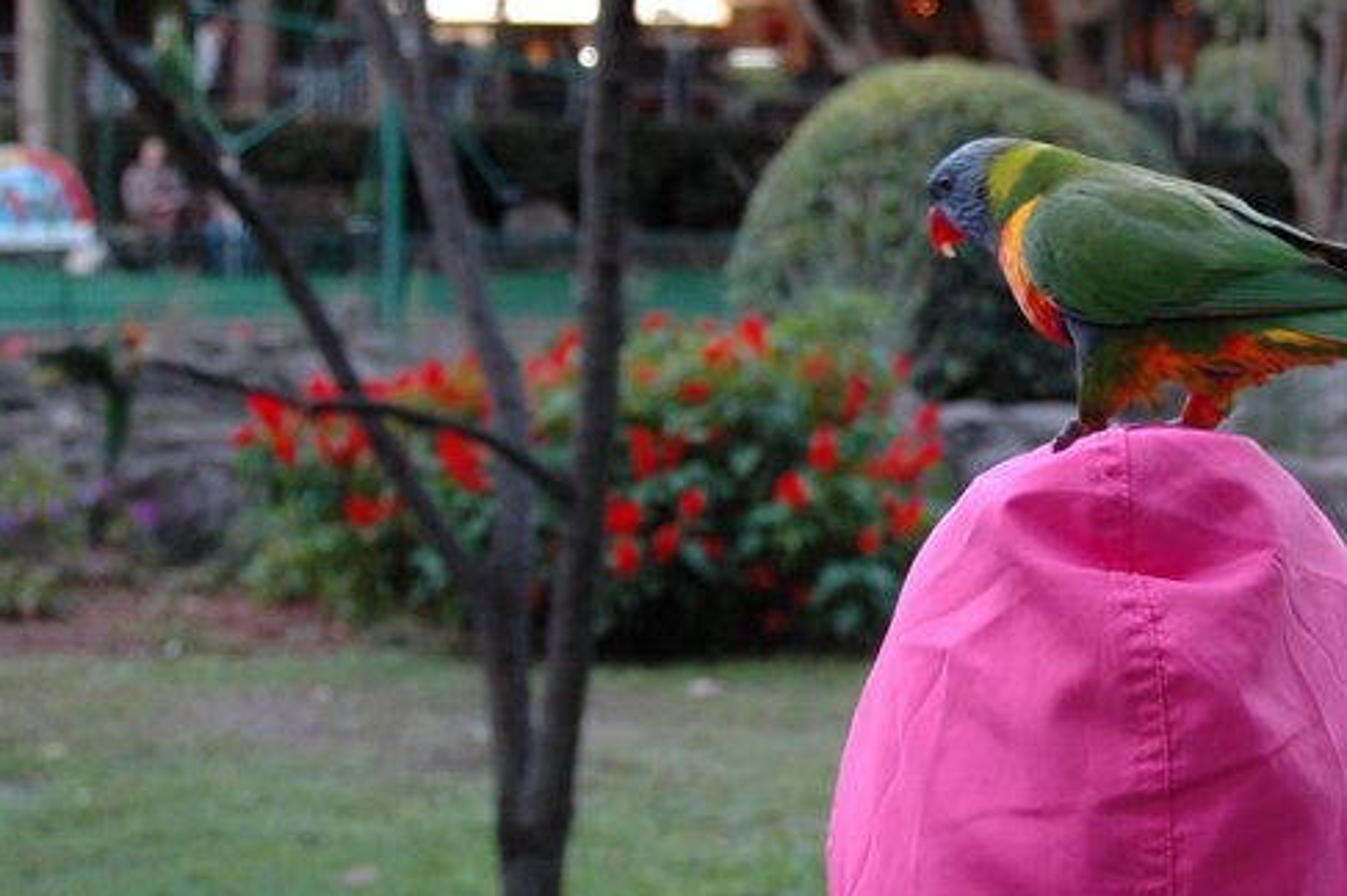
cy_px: 405
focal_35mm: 82
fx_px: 3066
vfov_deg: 16.6
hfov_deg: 24.5
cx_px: 1037
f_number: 4
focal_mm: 26
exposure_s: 1/40
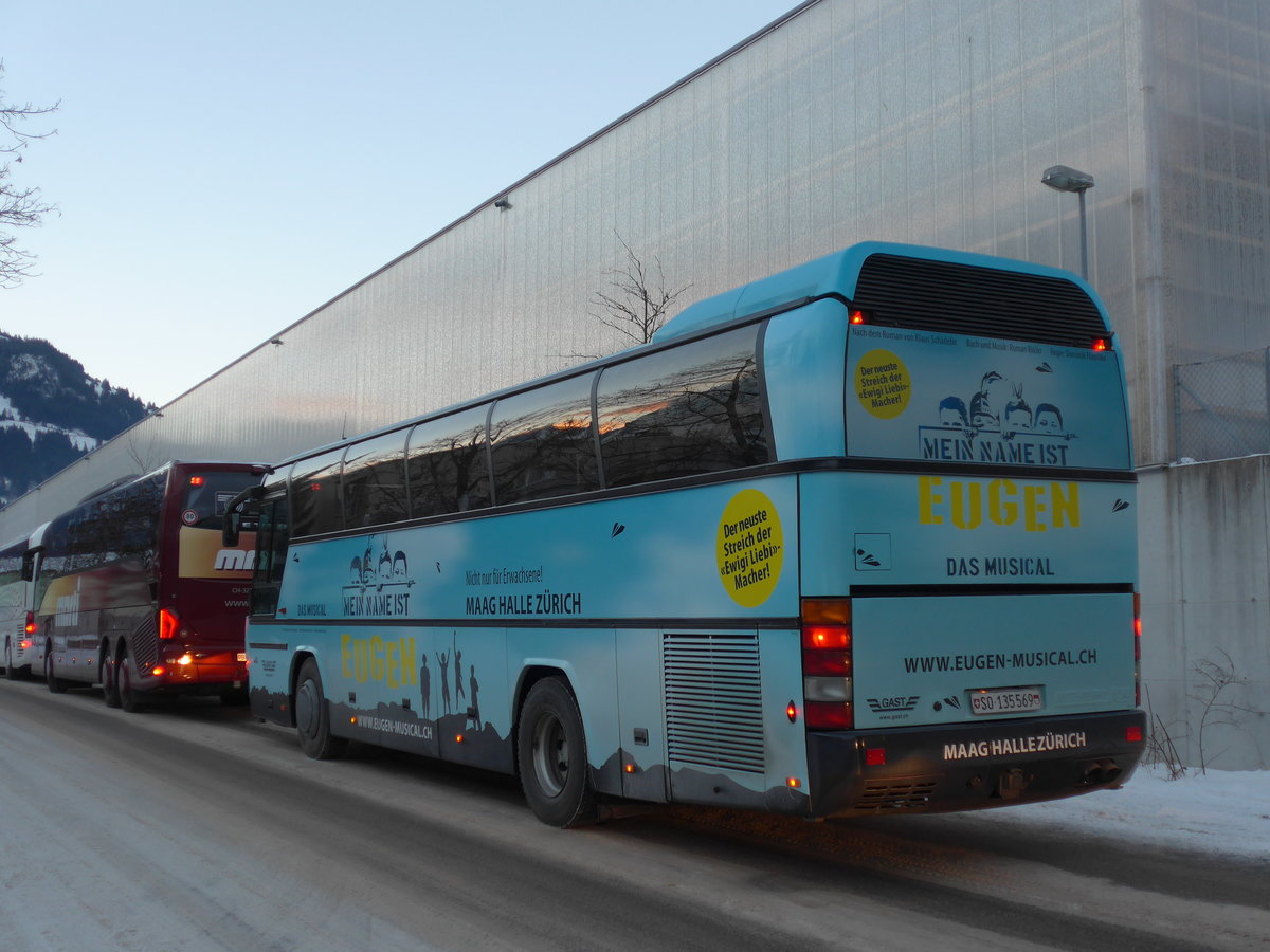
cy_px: 476
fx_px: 1504
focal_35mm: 41
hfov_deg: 45.8
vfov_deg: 35.1
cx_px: 635
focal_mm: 8.4
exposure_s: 1/60
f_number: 2.6
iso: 100
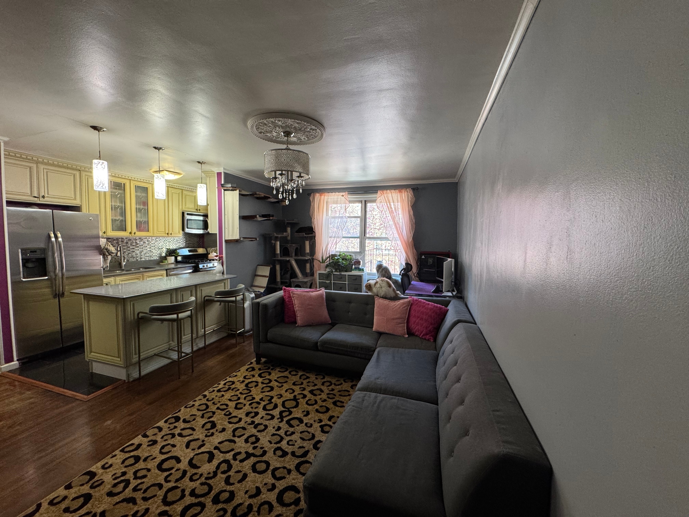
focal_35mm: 14
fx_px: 279
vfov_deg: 85.7
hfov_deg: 102.1
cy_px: 258
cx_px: 344
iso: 200
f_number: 2.2
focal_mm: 2.22
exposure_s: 1/60
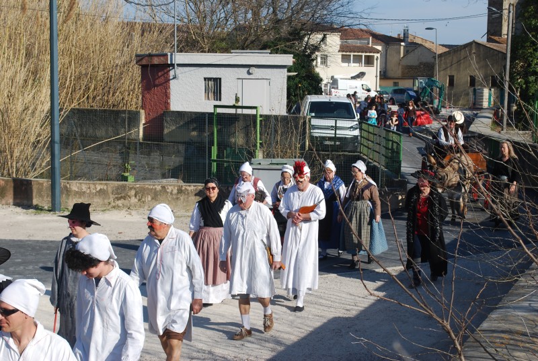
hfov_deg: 33.3
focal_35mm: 60
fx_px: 898
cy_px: 180
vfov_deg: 22.7
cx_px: 269
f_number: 8
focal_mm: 40
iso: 100
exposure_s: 1/250
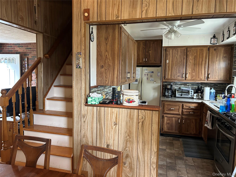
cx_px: 118
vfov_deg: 53.1
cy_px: 88
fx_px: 177
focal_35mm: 26
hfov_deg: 67.3
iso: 250
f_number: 1.5
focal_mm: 5.7
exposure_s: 1/60
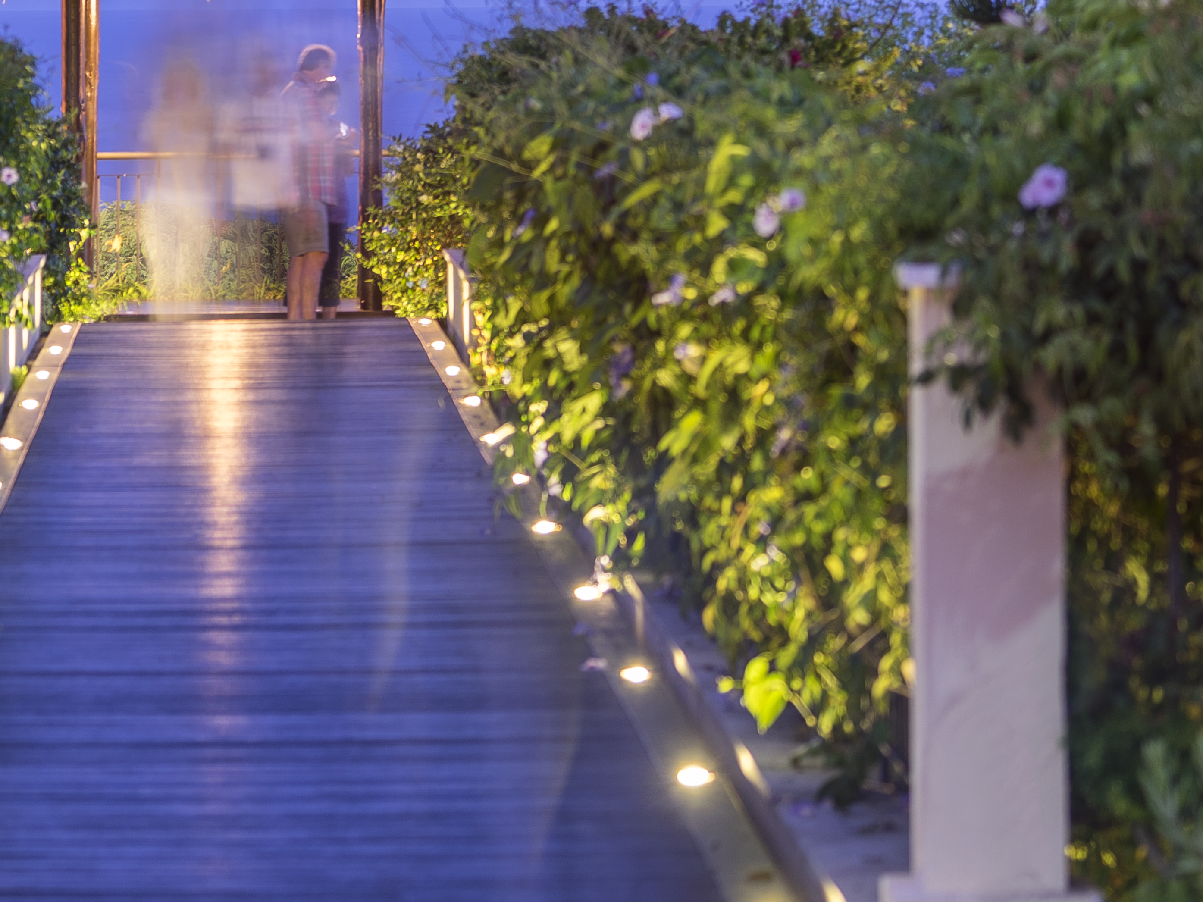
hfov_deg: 8.9
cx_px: 210
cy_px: 32
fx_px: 7749
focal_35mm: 223
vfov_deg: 6.6
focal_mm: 89
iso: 100
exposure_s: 25
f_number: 4
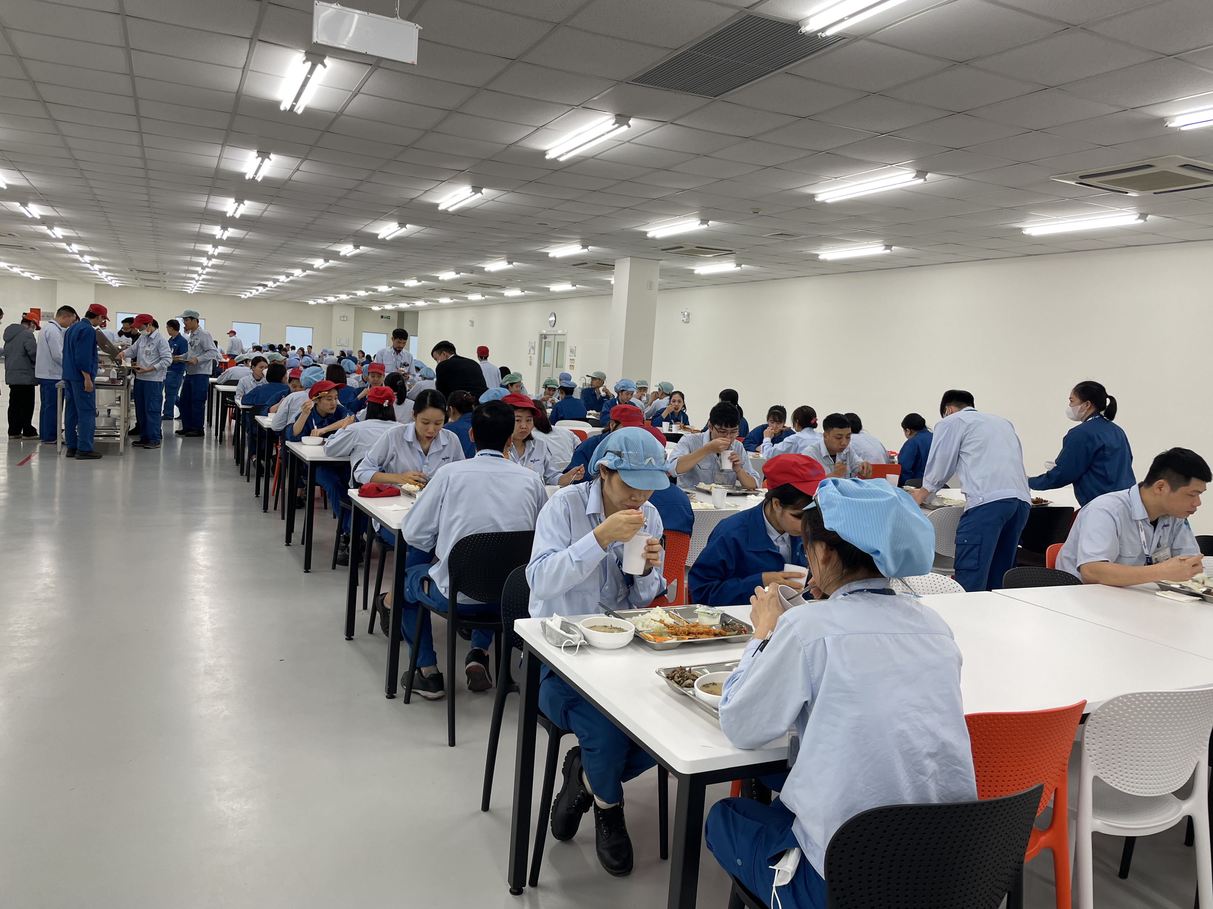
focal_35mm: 26
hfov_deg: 67.3
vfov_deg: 53.1
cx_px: 606
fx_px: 911
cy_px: 454
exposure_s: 1/118
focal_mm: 4.2
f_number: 1.6
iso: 32
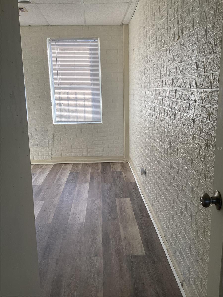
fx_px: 266
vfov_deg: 58.4
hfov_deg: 45.4
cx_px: 112
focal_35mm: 31
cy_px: 148
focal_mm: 3.3
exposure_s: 1/120
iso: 40
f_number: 2.4
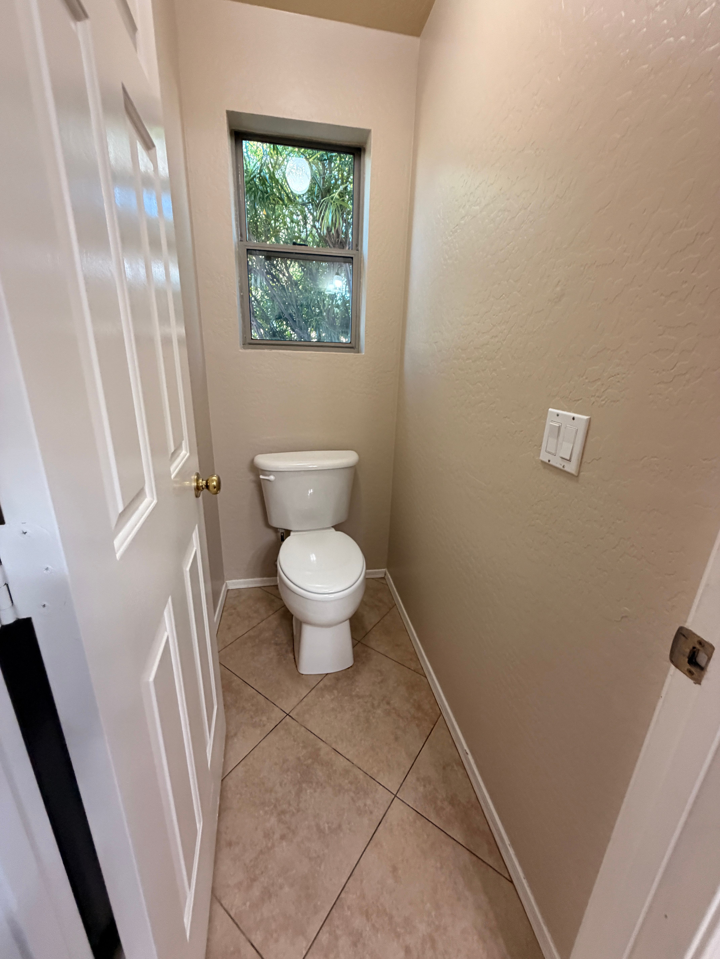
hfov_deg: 85.7
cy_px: 480
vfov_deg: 102.1
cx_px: 360
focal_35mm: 14
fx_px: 388
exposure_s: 1/60
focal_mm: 2.22
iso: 400
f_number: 2.2
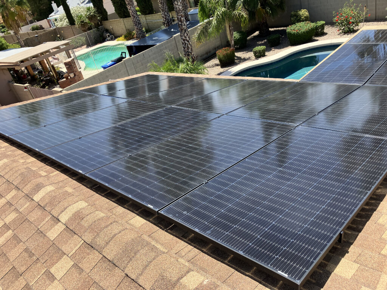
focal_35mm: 28
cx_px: 194
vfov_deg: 49.7
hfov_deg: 63.4
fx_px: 313
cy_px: 145
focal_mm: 3.99
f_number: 1.8
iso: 32
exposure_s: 1/991
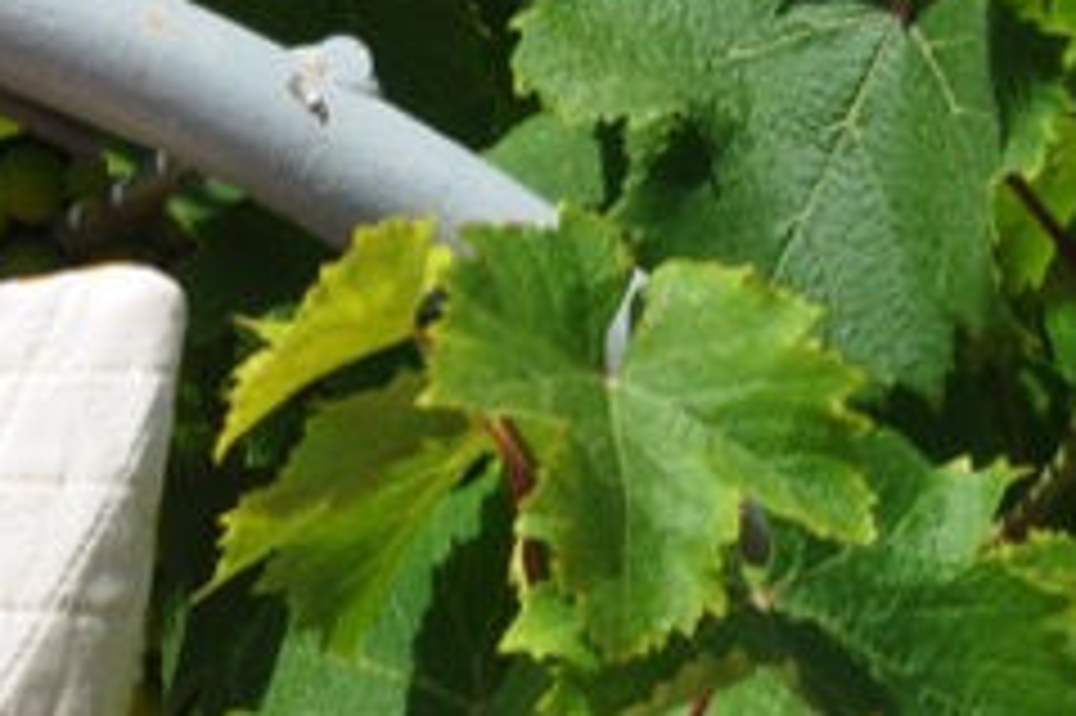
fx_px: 23868
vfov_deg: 1.7
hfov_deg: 2.6
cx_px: -1216
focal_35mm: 799
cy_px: 1346
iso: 200
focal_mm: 85
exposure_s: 1/400
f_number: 10
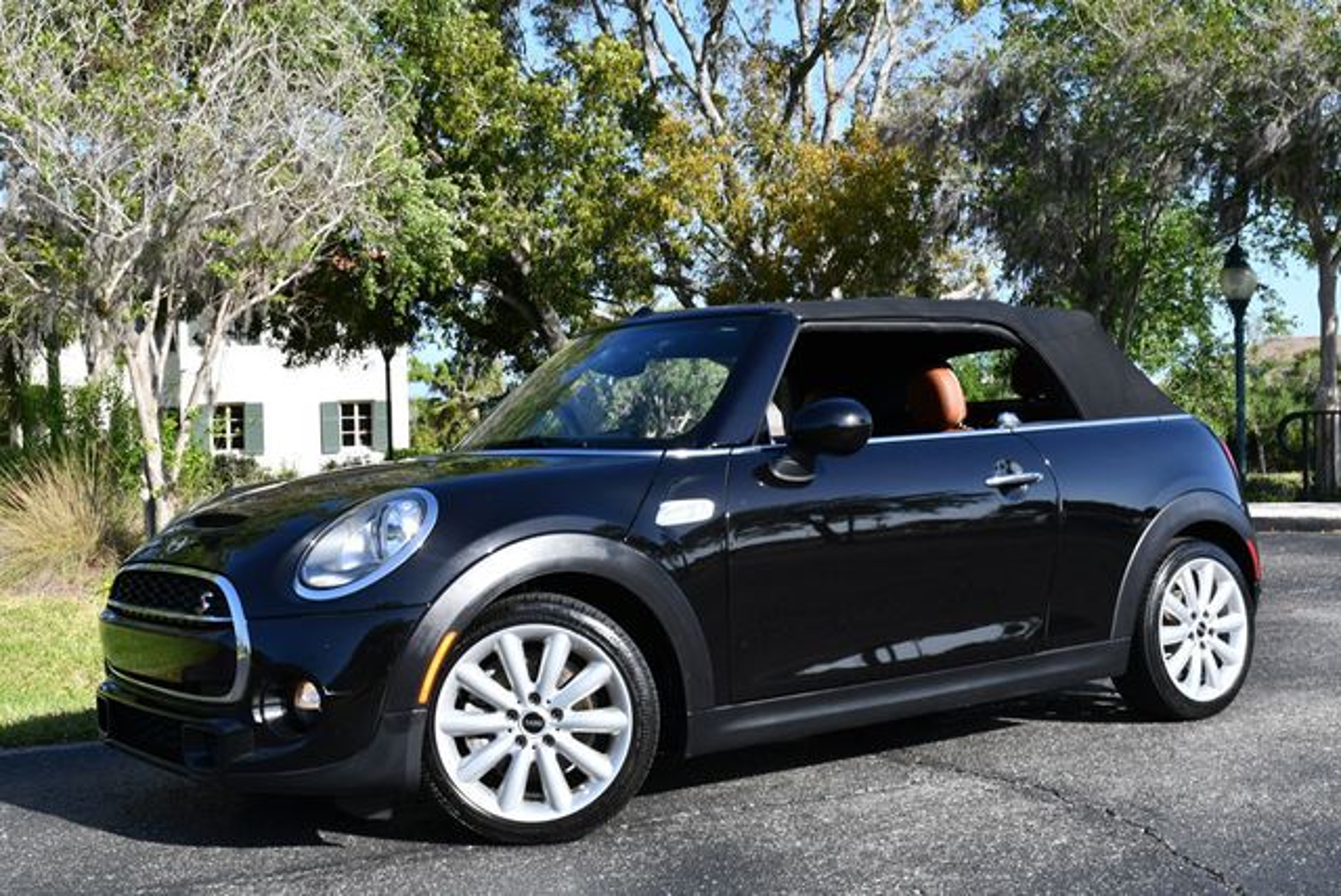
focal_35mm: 44
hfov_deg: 44.5
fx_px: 1640
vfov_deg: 30.6
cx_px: 670
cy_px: 448
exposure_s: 1/250
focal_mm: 22
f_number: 8
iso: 160
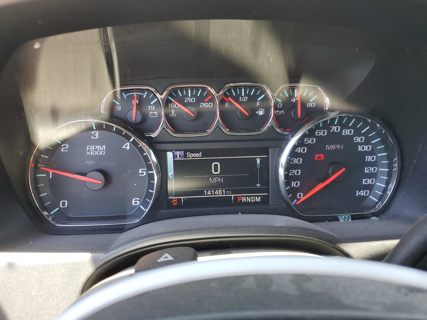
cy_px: 160
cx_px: 214
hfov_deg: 67.3
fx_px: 321
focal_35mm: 26
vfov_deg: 53.1
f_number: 1.5
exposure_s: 1/120
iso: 61
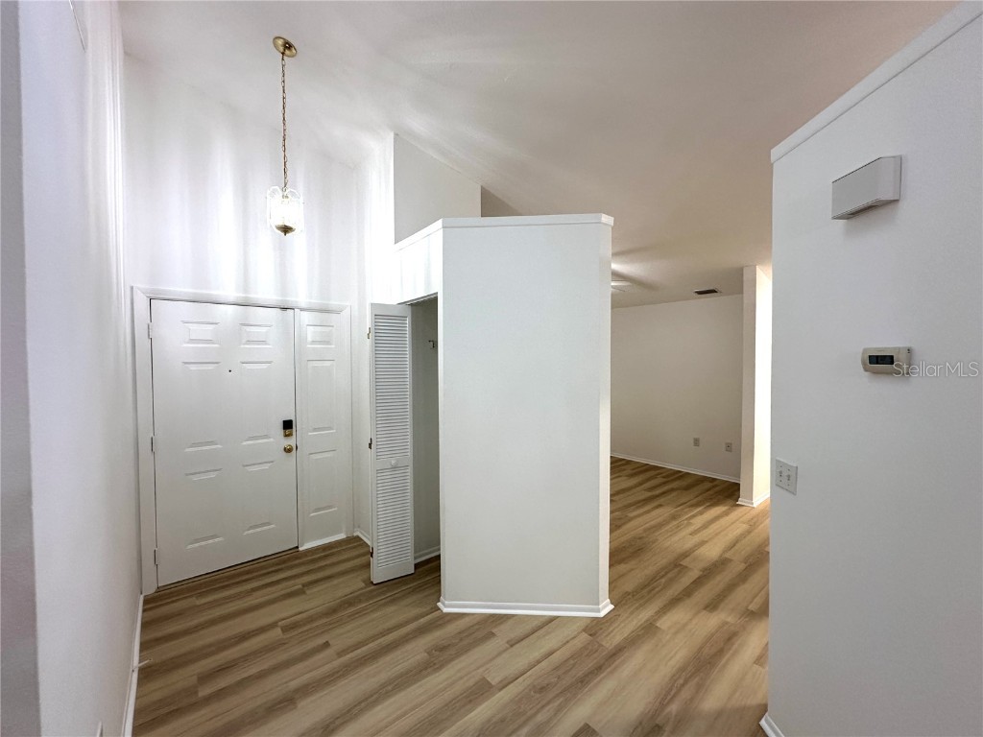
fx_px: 398
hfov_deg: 102.1
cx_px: 492
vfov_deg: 85.7
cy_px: 368
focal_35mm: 14
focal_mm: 2.22
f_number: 2.2
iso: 160
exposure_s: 1/120
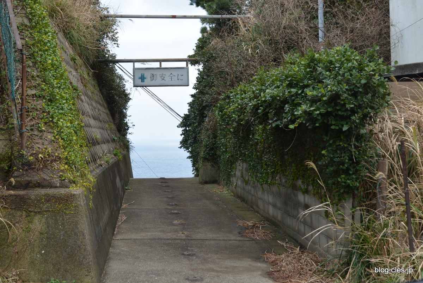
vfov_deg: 37.9
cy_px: 142
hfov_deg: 54.4
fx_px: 412
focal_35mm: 35
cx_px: 212
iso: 280
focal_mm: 35
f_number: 8
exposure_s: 1/80
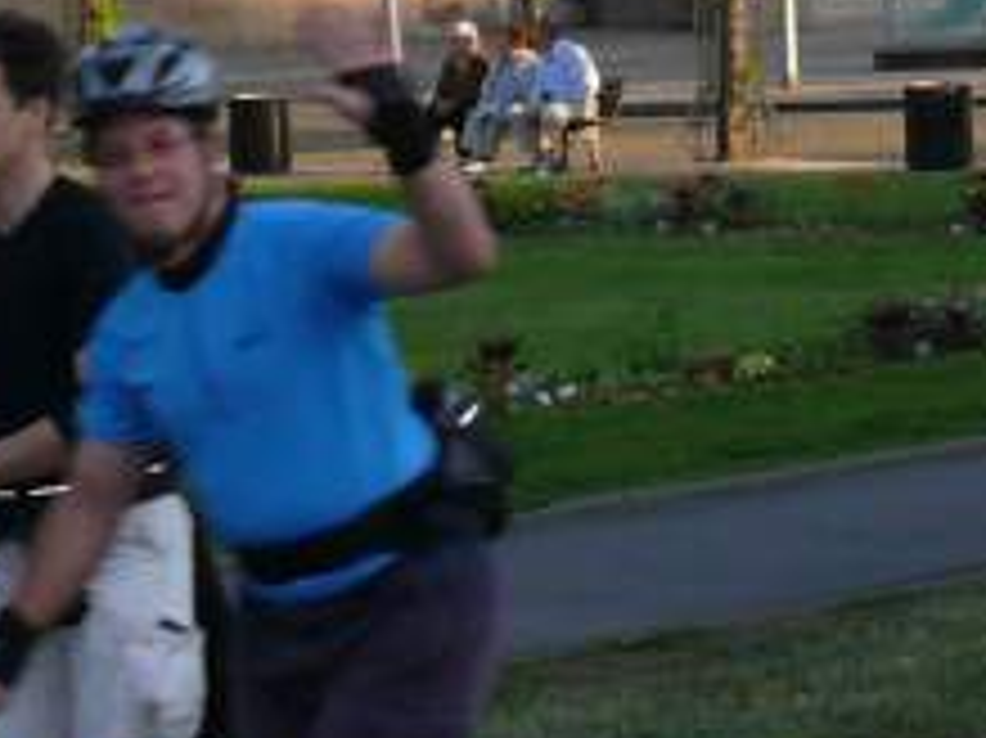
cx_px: 1436
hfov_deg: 9.2
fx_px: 5950
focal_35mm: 209
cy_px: -956
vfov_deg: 6.8
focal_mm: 7.4
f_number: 4
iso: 100
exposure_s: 1/200
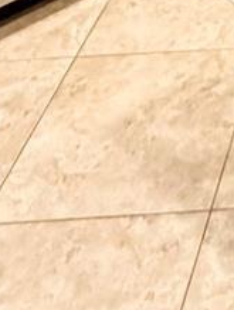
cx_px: 508
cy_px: -471
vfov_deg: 13.4
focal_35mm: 98
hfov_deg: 12.7
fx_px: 881
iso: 640
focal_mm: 2.22
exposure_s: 1/60
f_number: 2.2
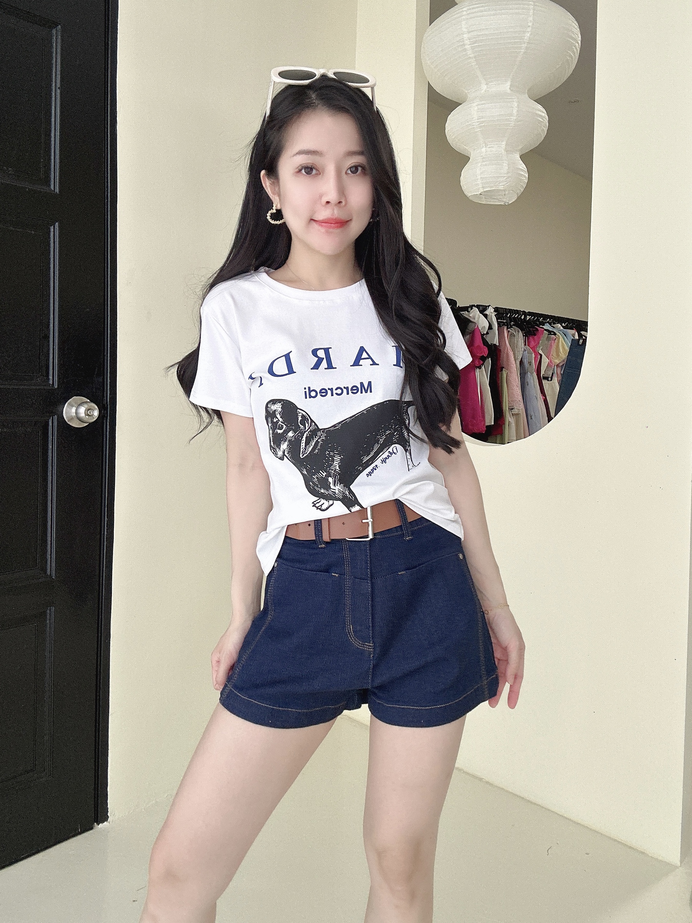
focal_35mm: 23
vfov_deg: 73.9
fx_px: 613
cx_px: 346
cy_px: 462
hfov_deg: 58.9
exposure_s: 1/68
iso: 80
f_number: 1.9
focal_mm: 2.69
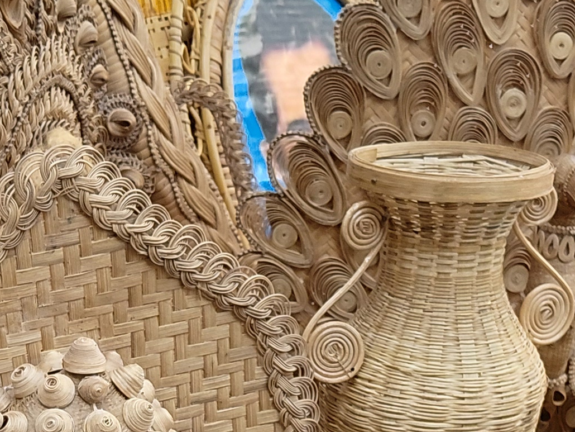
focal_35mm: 99
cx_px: 222
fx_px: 1645
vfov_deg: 14.3
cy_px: 573
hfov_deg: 19.8
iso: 50
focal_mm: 4.69
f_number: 1.8
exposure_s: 1/380
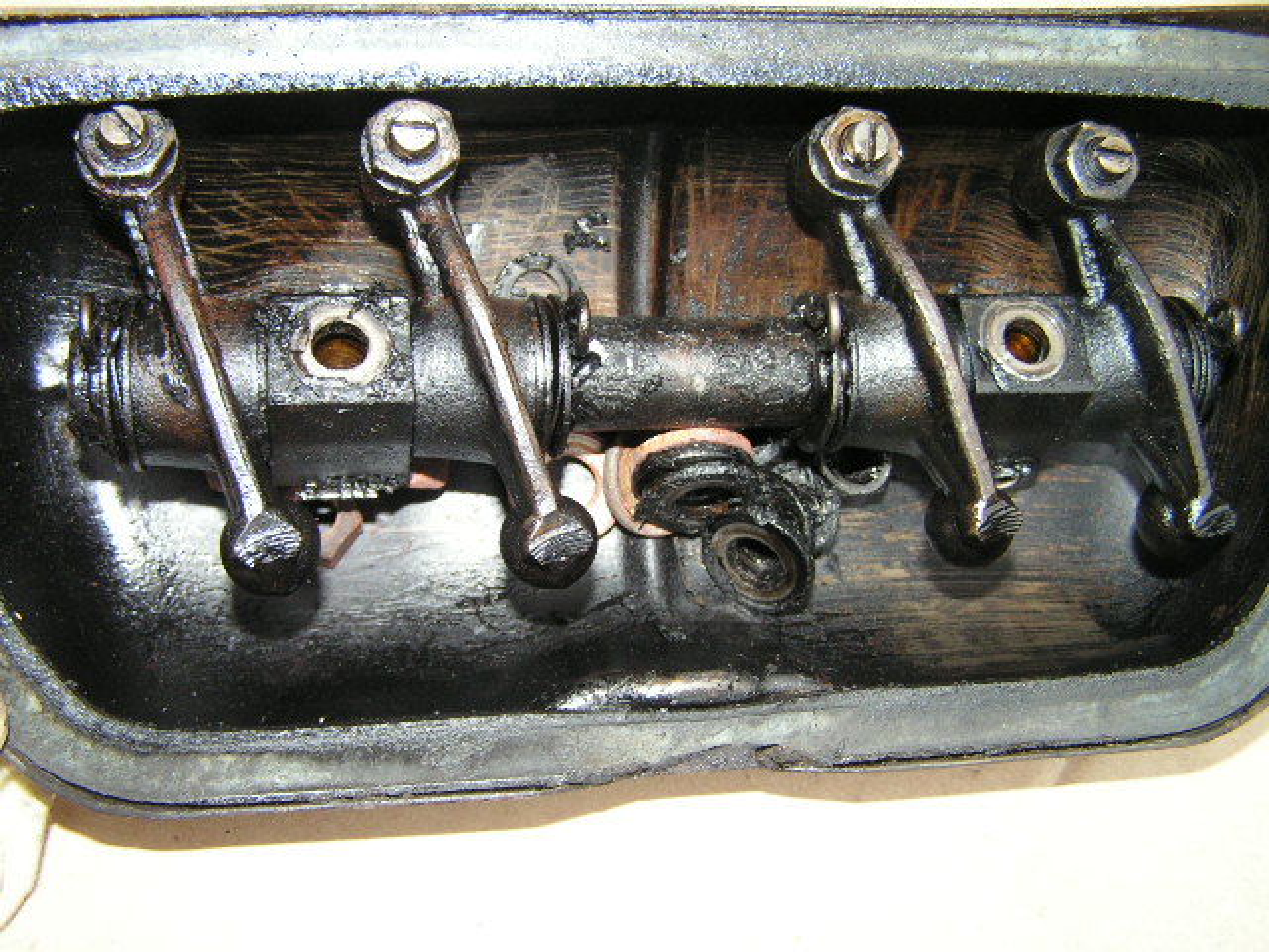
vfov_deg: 37.7
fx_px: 1393
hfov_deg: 49.0
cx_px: 634
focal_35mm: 38
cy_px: 476
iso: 125
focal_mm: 6.3
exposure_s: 1/250
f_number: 2.8
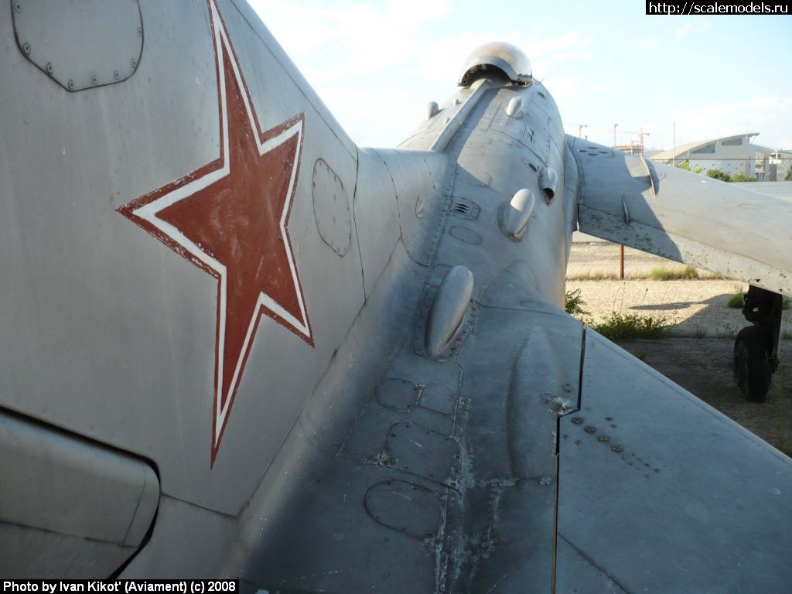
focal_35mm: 35
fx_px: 801
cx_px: 396
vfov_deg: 40.7
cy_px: 297
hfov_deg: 52.6
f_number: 2.8
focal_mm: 5.8
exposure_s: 1/500
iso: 100
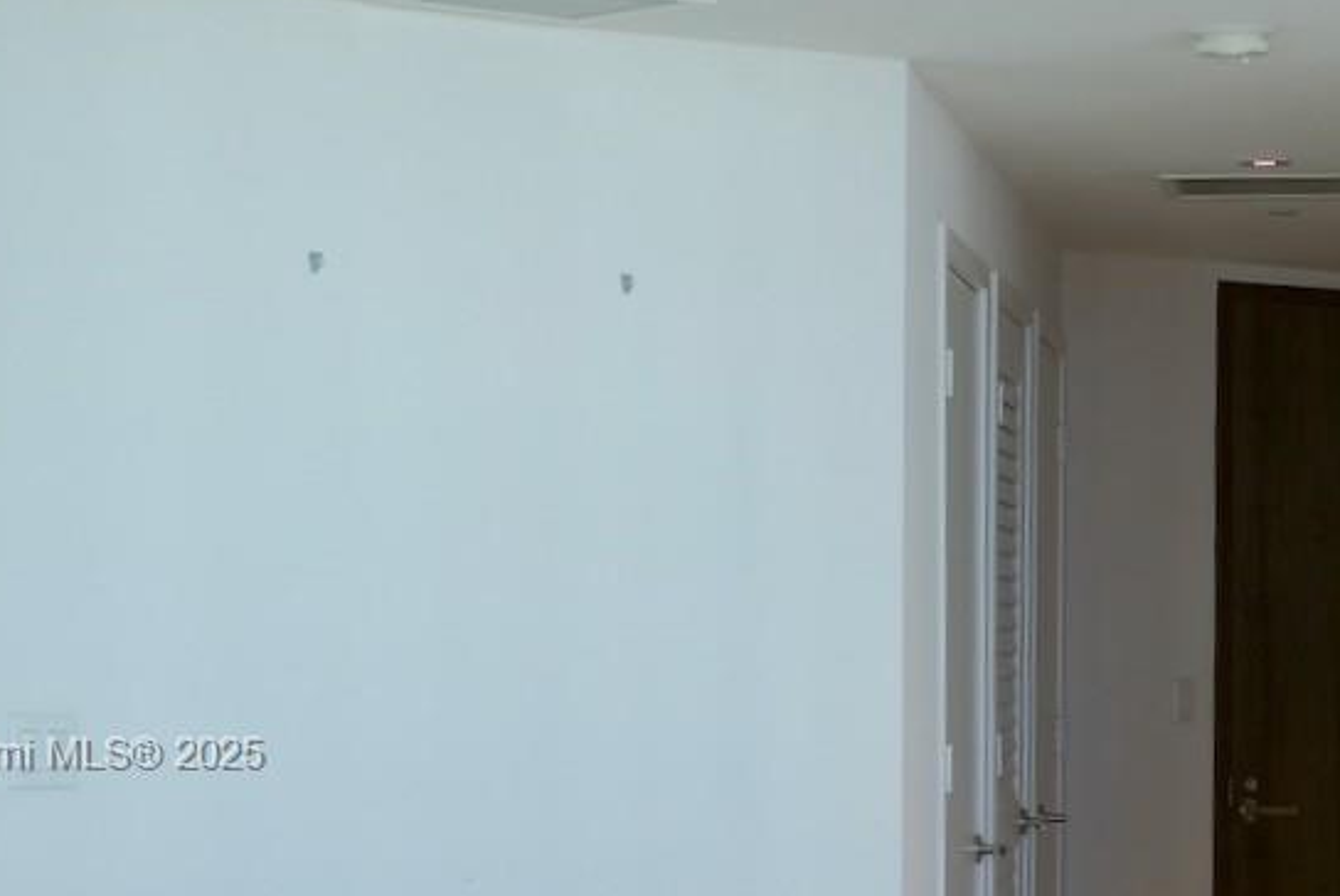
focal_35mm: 114
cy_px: 757
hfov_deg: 17.7
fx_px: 4248
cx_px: 1181
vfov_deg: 12.0
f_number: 4
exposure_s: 1/160
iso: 320
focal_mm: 50
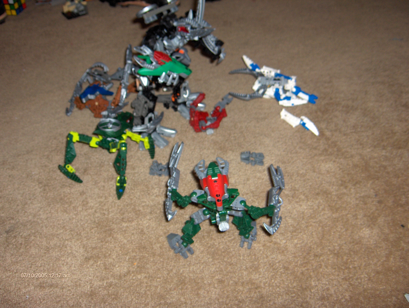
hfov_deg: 47.8
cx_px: 204
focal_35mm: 39
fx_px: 461
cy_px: 154
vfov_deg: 36.9
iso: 100
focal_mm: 8
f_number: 2.8
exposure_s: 1/60
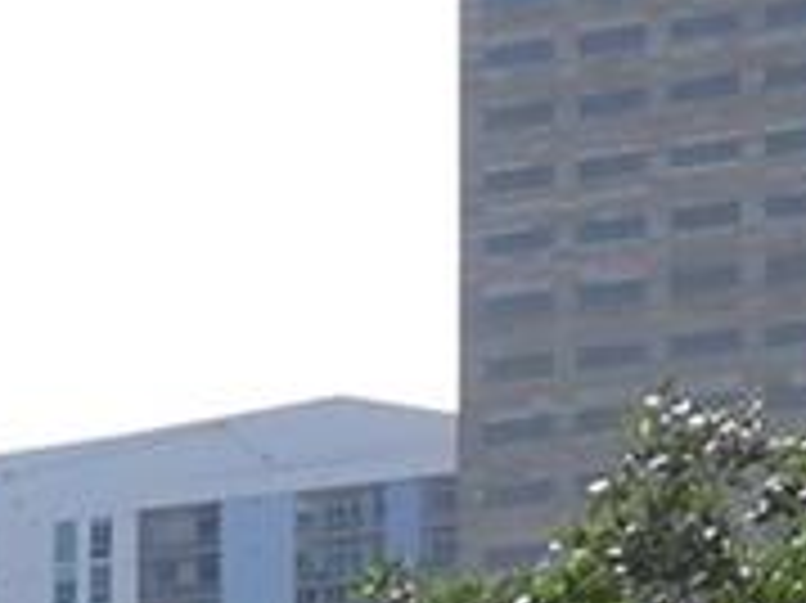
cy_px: 1901
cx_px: -2152
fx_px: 7190
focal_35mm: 309
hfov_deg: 5.7
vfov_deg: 4.6
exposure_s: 1/2000
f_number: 6.3
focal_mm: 24
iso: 400
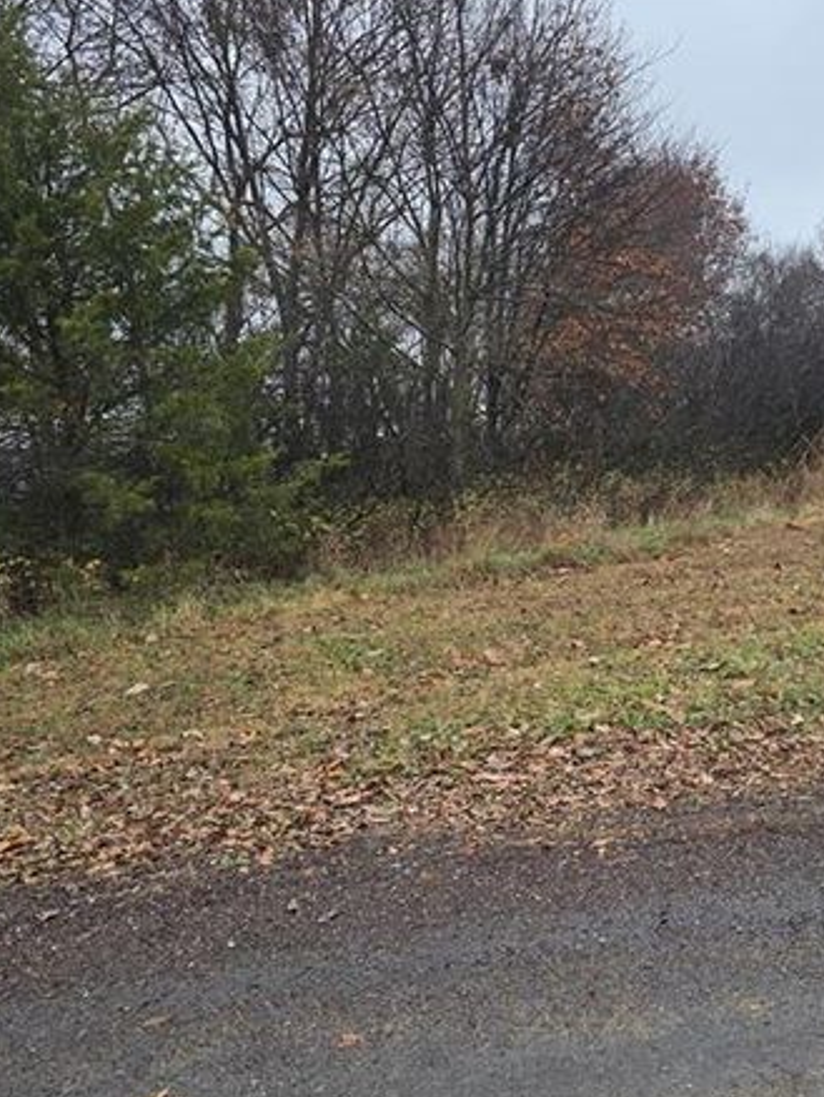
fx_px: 1110
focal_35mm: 35
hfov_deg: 39.8
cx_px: 596
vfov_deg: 52.4
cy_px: 640
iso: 20
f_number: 1.7
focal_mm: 6.3
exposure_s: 1/180
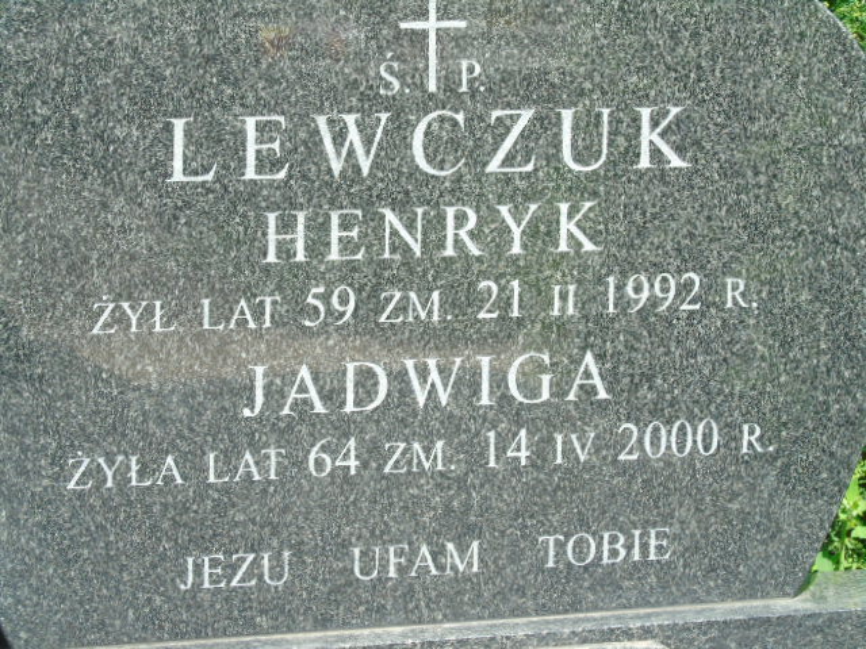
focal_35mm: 162
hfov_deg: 12.2
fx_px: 4053
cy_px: 324
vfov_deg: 9.2
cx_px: 433
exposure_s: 1/125
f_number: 4.9
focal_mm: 29
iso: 80
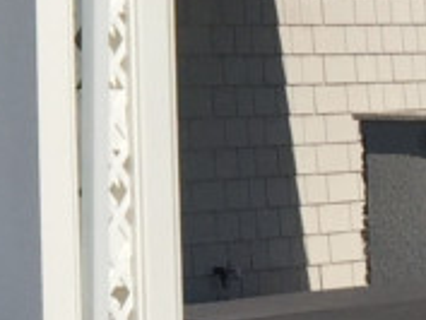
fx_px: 2820
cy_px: -214
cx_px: -371
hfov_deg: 8.3
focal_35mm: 229
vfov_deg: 6.4
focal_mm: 4.15
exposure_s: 1/4950
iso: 32
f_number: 2.2
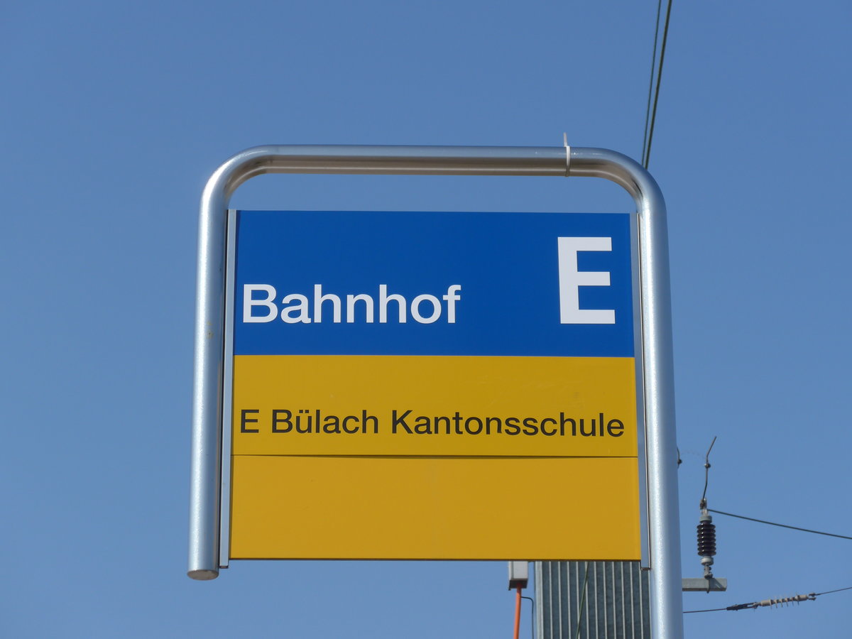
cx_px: 426
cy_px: 320
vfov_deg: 13.5
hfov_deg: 17.9
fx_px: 2707
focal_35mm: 110
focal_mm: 21.6
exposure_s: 1/640
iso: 80
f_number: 4.9
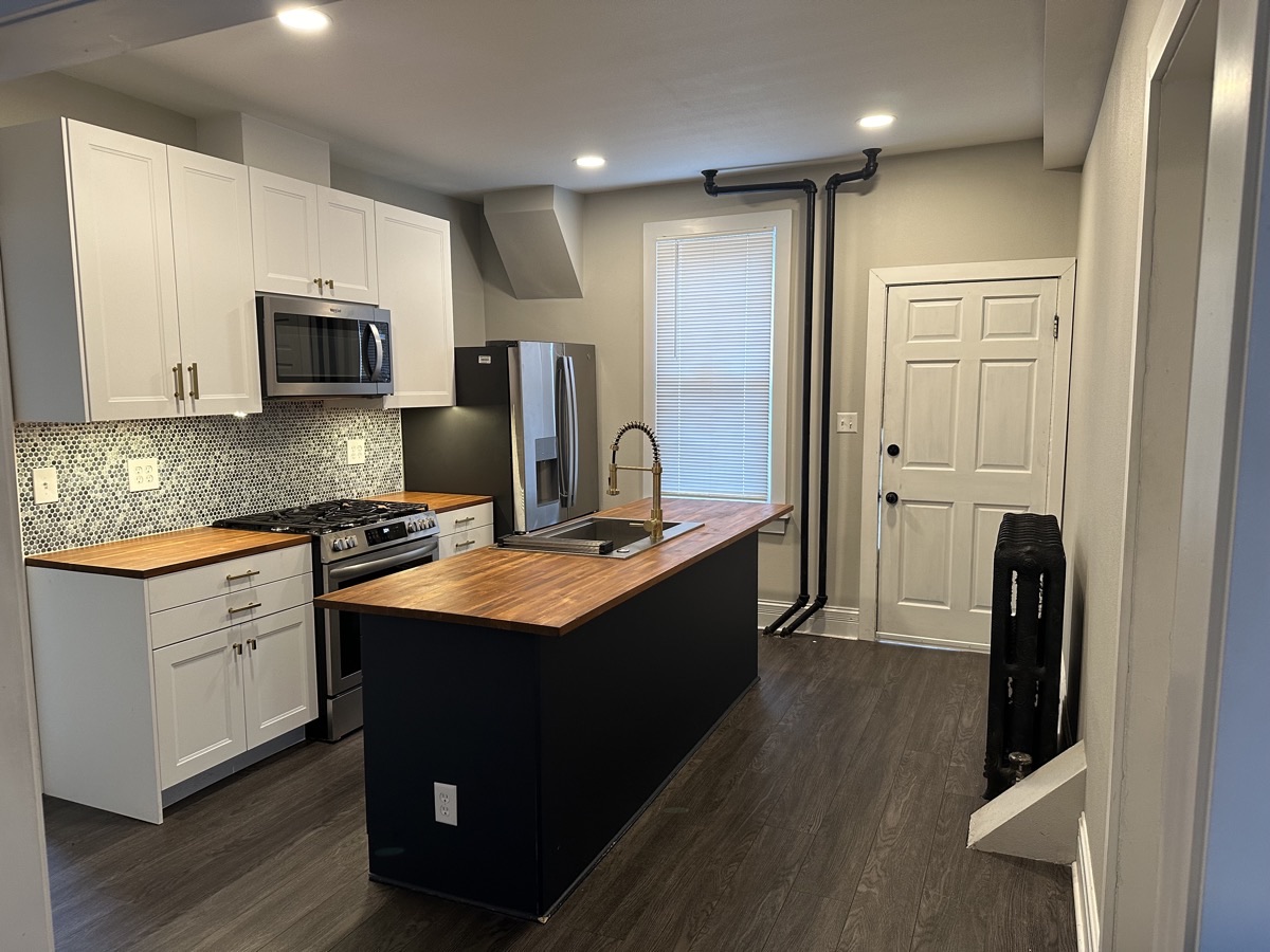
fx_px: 881
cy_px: 476
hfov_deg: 71.6
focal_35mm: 24
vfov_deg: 56.8
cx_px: 635
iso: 200
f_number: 1.78
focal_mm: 6.86
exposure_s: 1/60
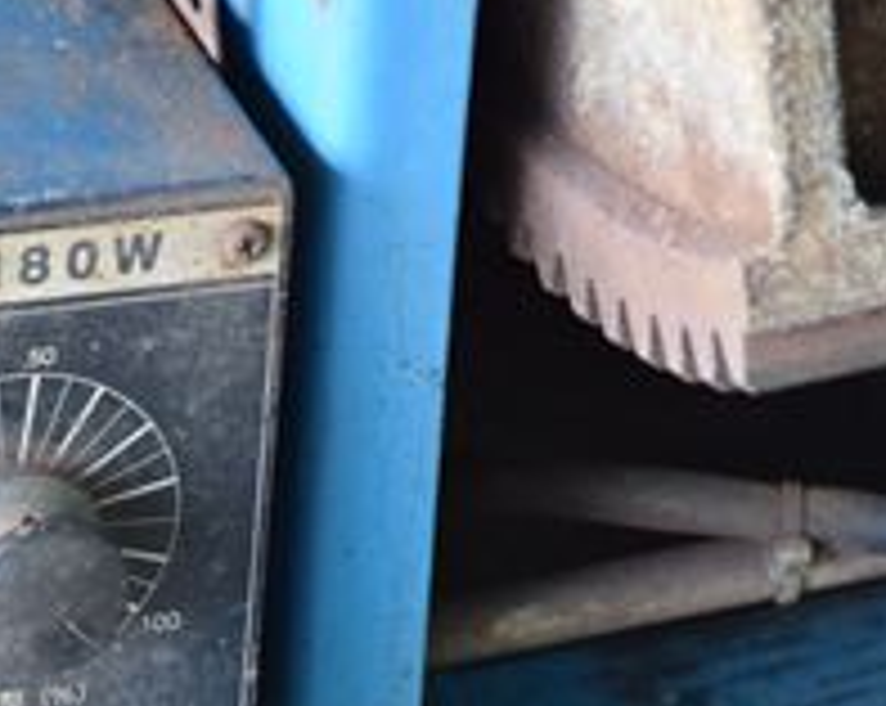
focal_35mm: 537
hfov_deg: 3.6
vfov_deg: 2.9
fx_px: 14060
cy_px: 706
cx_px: -49
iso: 1250
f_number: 6.3
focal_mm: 150
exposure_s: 1/200
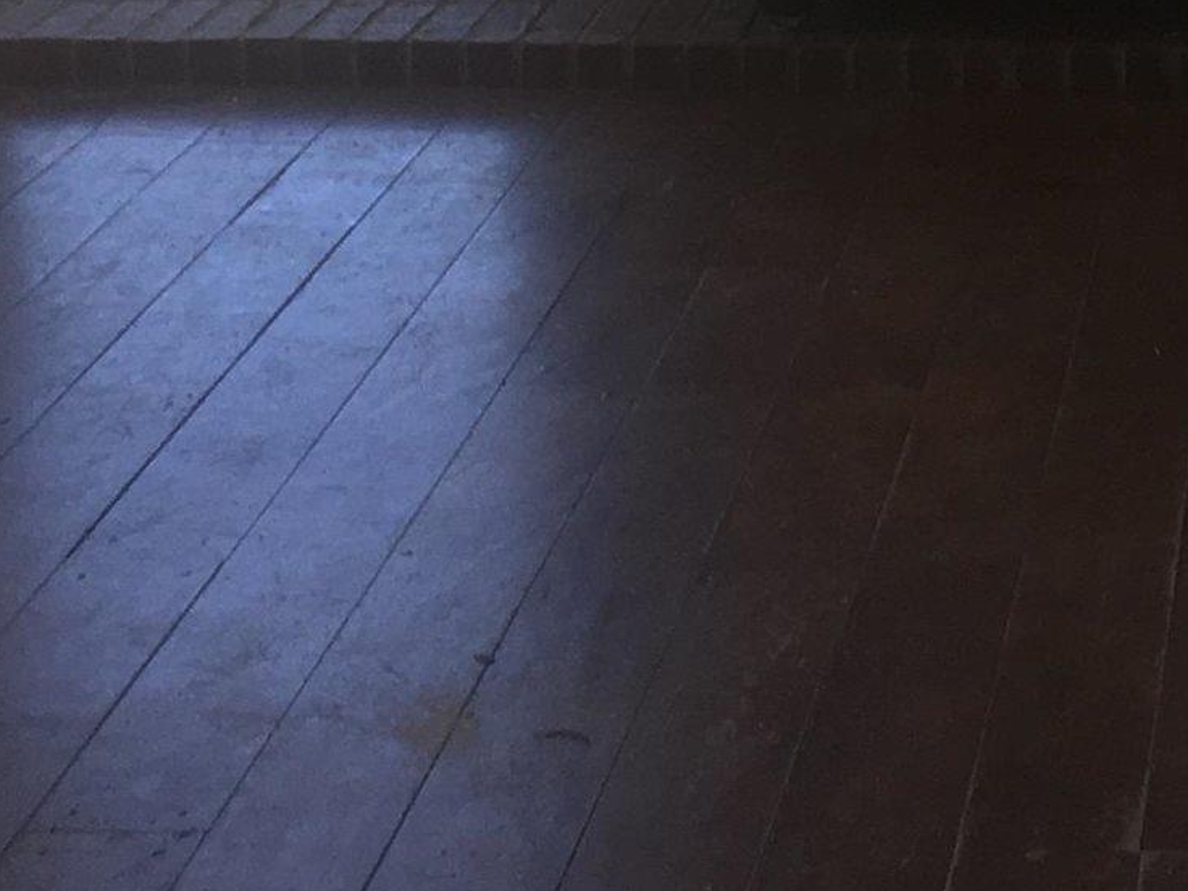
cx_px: 1333
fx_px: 4153
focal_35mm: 121
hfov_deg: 15.8
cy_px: -213
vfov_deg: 12.0
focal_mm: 4.15
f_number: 2.2
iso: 32
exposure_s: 1/60
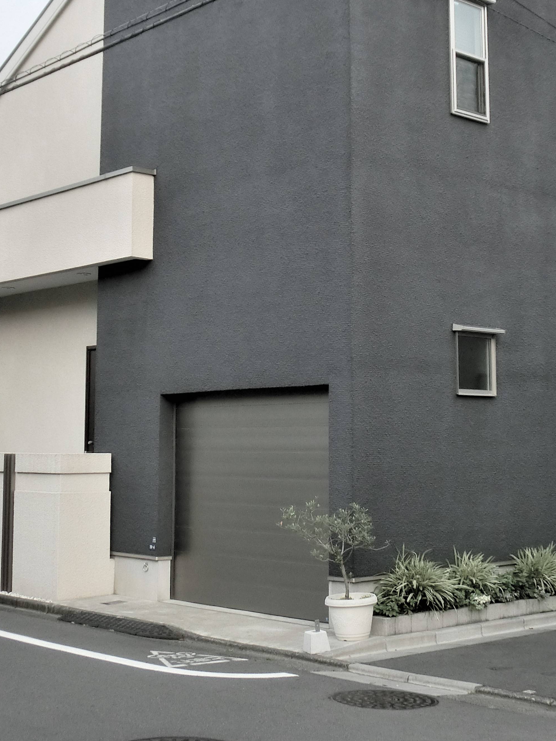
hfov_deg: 26.1
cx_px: 308
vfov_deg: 34.1
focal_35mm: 56
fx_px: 1199
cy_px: 269
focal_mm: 5.93
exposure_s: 1/125
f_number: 3.7
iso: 125
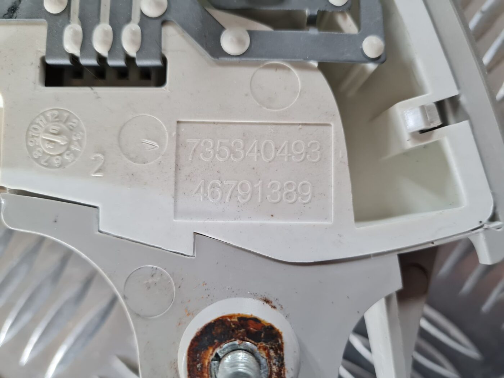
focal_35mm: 26
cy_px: 189
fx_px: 379
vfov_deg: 53.1
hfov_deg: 67.3
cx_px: 252
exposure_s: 1/100
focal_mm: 5.4
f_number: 1.8
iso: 250
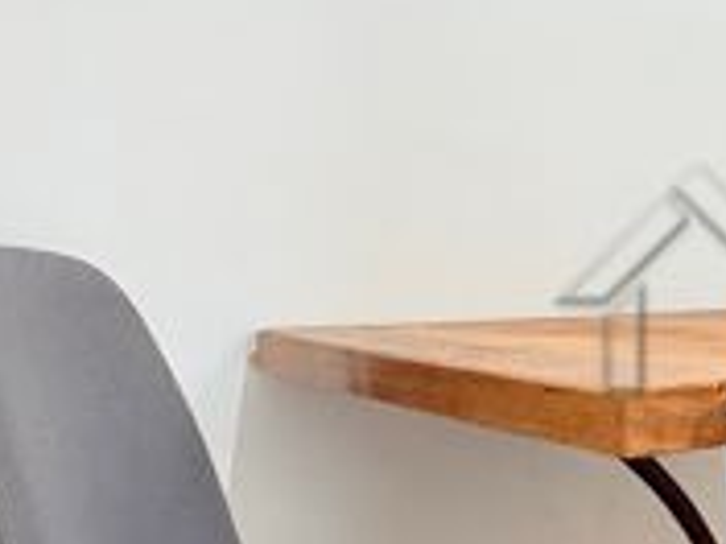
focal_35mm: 56
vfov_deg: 26.1
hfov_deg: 27.7
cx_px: 976
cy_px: 317
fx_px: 1174
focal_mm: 2.22
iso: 250
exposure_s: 1/99
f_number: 2.2
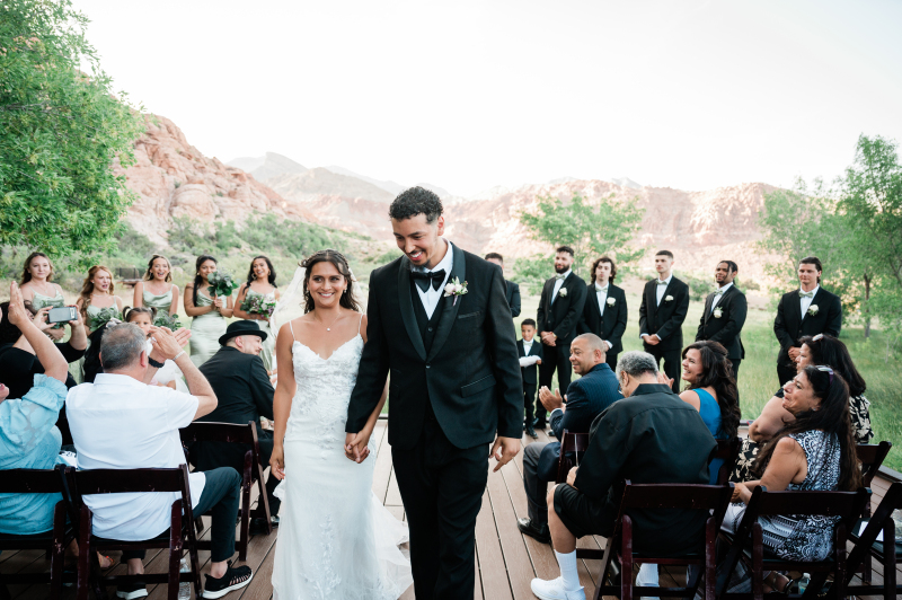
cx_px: 451
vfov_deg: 53.1
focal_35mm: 24
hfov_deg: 73.8
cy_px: 300
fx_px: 601
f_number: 2.8
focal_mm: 24
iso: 500
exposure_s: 1/640
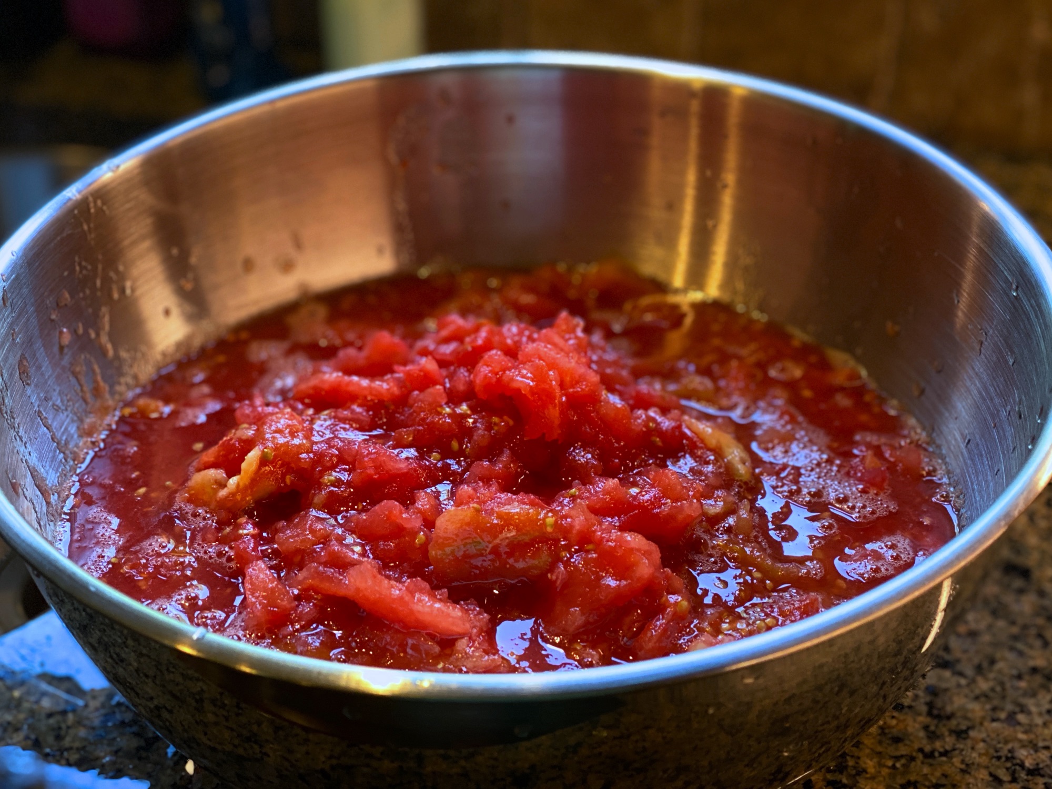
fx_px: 1580
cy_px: 394
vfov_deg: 28.0
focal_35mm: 52
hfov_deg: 36.8
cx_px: 526
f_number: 2
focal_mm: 6
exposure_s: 1/40
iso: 250
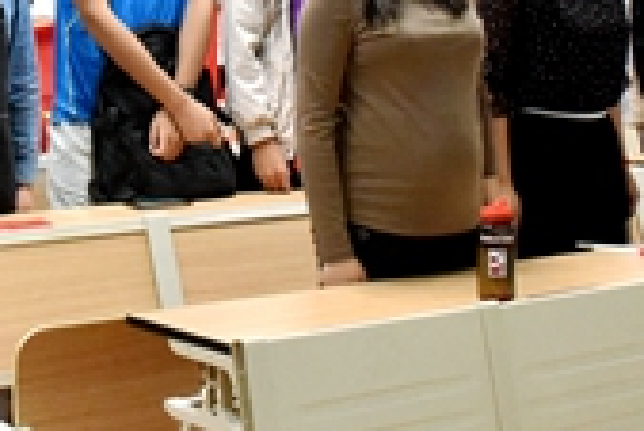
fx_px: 1522
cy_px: 57
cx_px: 95
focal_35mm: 85
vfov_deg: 15.9
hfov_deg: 23.4
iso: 5000
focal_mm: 24
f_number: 10
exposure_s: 1/50
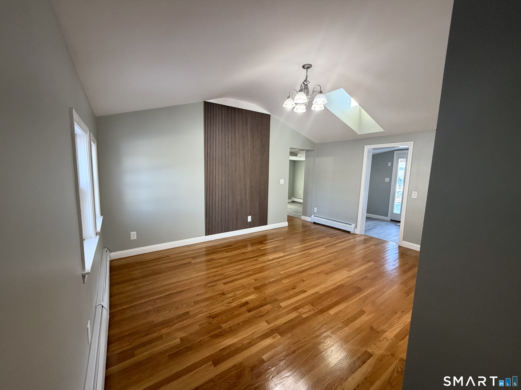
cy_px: 195
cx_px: 260
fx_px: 211
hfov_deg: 102.1
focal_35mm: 14
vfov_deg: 85.7
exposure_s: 1/120
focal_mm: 2.22
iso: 200
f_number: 2.2
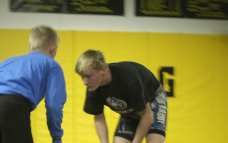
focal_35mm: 196
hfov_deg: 10.7
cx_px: 129
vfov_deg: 6.7
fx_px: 1218
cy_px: 100
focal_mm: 70
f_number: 2.8
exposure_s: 1/20
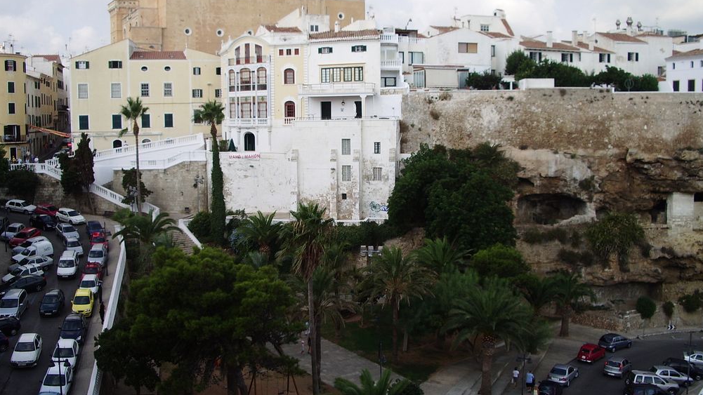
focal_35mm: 39
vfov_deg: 30.4
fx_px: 727
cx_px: 346
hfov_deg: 51.6
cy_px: 182
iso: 50
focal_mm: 5.8
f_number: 4.3
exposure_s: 1/320
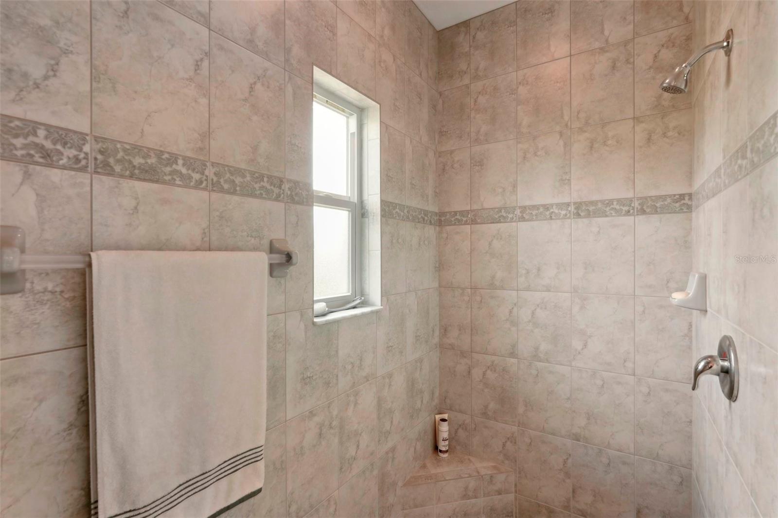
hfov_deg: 96.7
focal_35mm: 16
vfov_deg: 73.7
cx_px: 389
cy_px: 259
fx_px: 346
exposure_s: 1/8
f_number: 8
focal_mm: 16
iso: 400
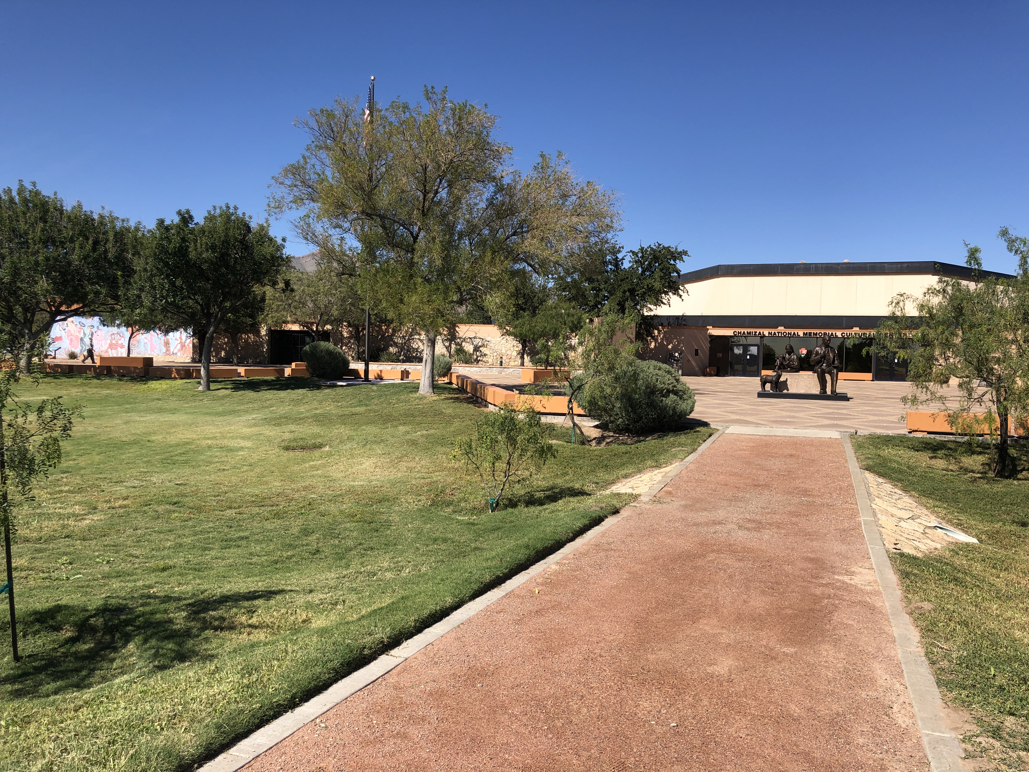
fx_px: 832
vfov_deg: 49.7
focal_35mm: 28
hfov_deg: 63.4
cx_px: 514
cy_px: 386
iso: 20
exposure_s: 1/2000
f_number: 1.8
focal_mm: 4
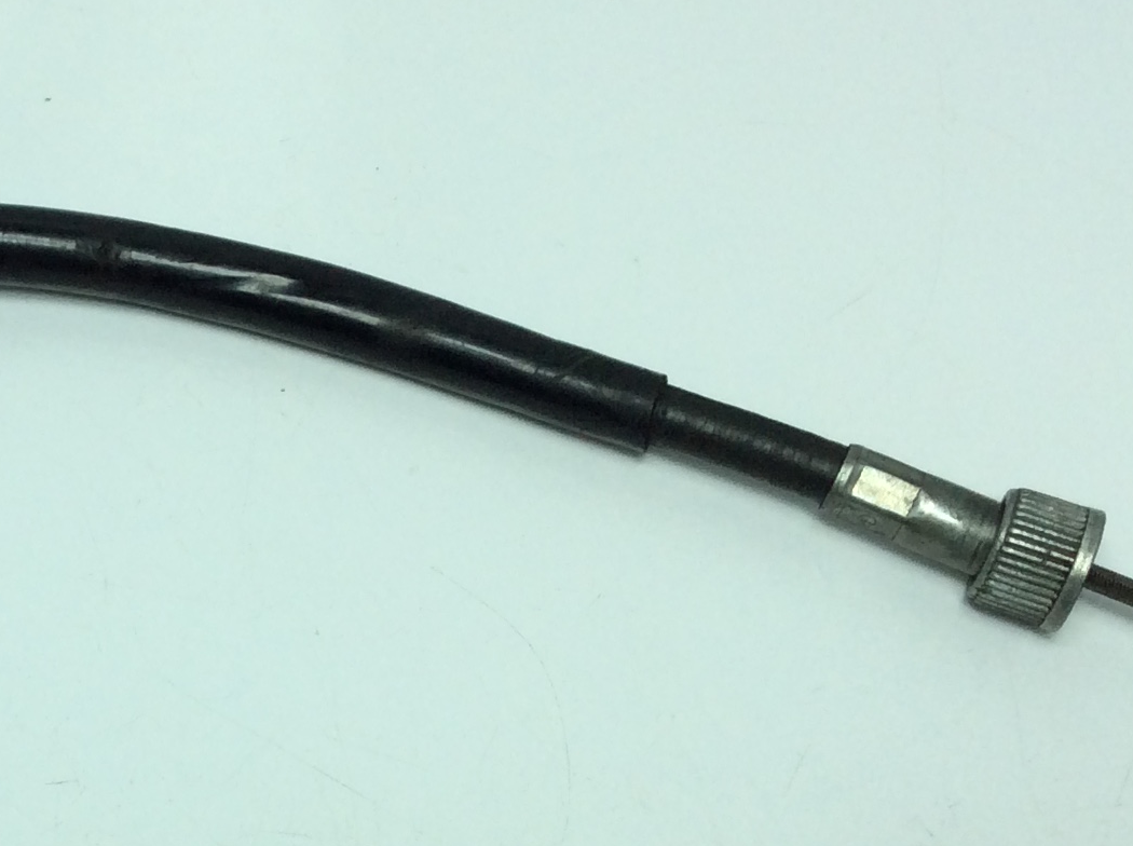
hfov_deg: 23.7
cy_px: 799
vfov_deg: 18.2
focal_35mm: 79
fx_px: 2582
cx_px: -8
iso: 32
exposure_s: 1/629
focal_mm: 3.3
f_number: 2.4
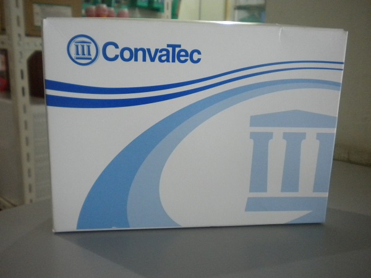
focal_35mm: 35
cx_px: 186
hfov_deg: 52.6
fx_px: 375
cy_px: 139
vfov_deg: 40.7
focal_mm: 6.3
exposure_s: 1/13.7
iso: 400
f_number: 3.1
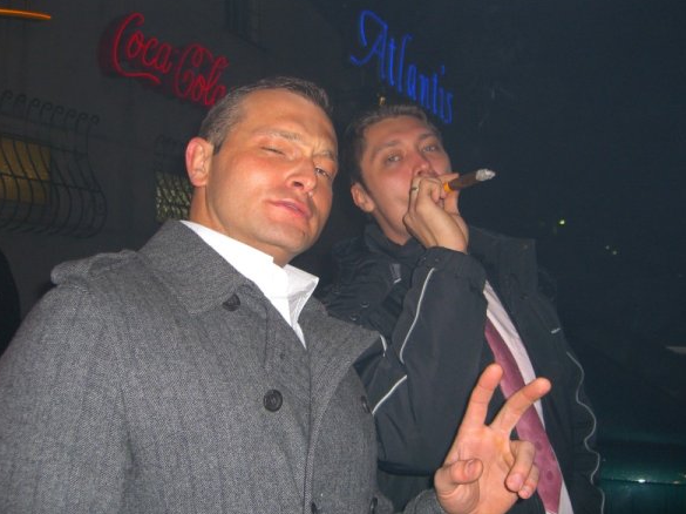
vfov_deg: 36.8
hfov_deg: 47.9
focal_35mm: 39
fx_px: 772
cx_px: 346
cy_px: 256
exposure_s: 1/60
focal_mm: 7.9
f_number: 2.8
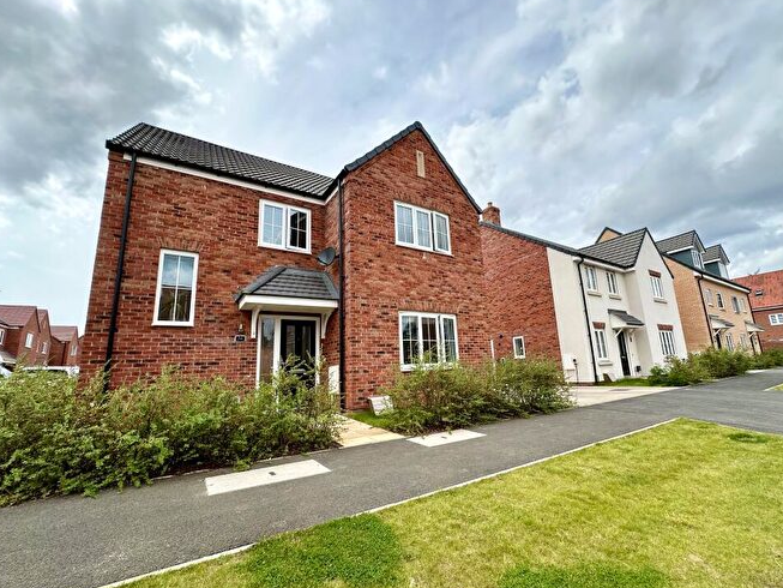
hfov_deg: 98.1
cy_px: 302
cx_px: 408
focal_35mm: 15
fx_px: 339
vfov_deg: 81.7
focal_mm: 2.22
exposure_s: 1/1024
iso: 40
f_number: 2.2
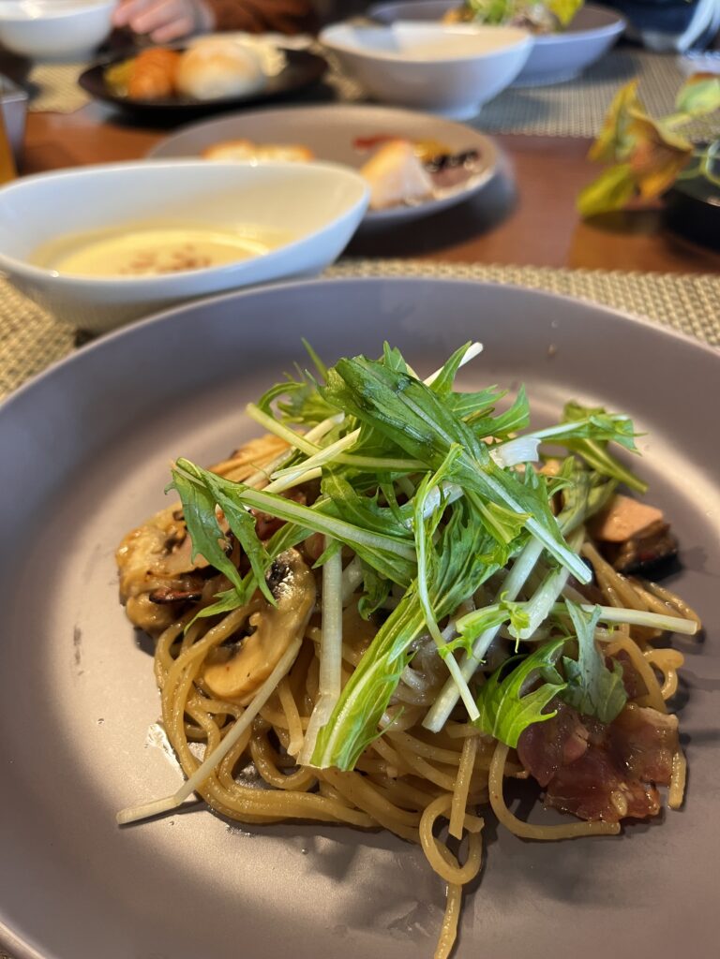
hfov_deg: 53.1
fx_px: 721
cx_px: 360
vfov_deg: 67.3
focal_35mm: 26
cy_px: 480
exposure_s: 1/50
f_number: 1.6
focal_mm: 5.1
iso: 160
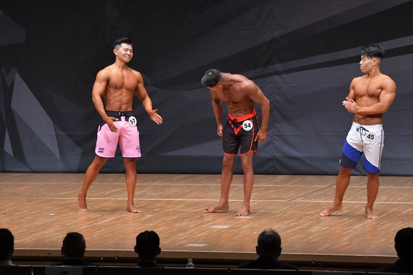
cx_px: 206
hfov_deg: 10.2
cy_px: 138
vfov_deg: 6.8
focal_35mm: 202
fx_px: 2316
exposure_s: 1/400
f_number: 5.6
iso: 6400
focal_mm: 135
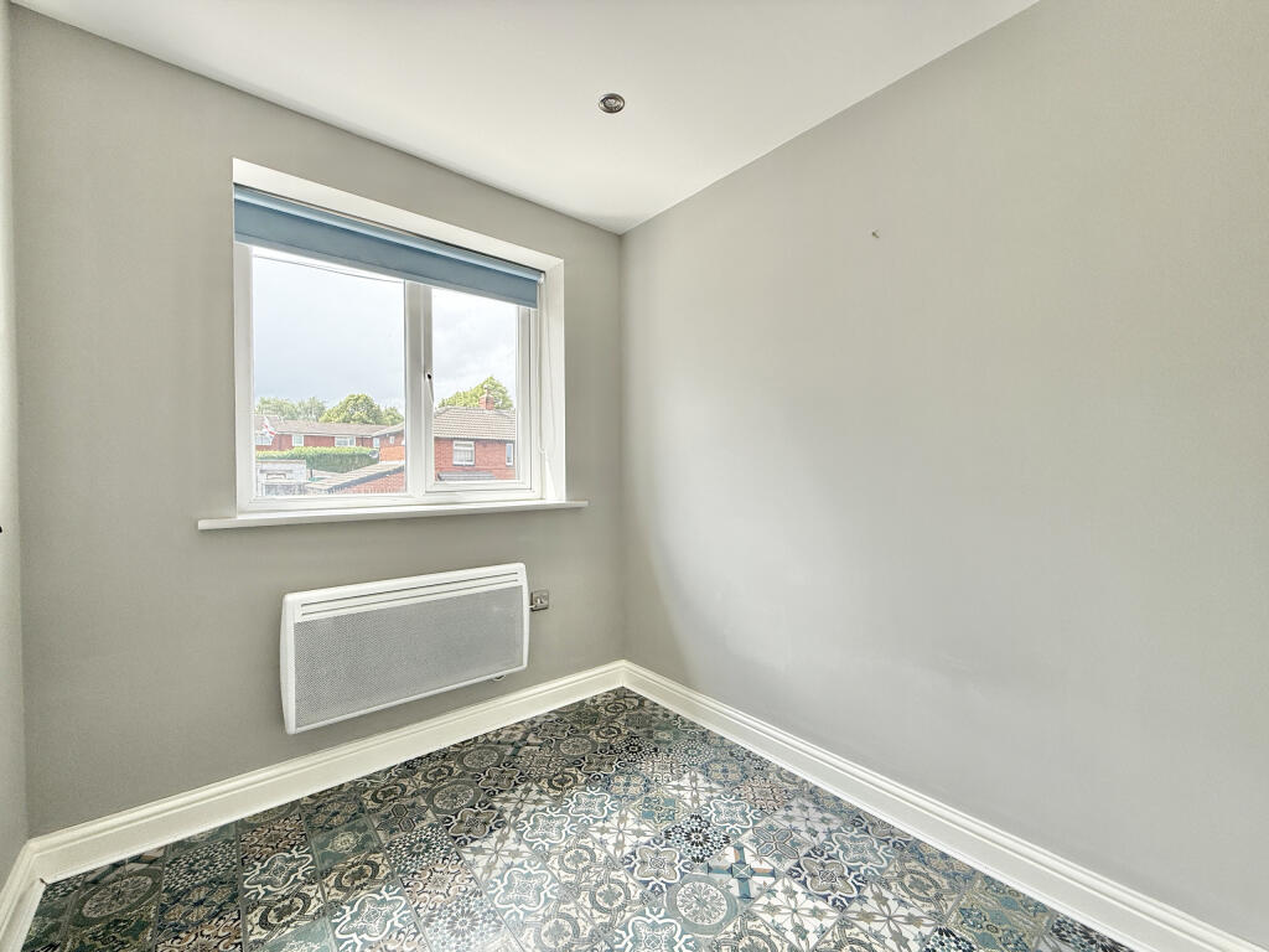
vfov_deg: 85.7
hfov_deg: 102.1
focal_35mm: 14
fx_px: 513
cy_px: 476
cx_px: 634
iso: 64
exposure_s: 1/416
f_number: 2.2
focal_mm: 2.22
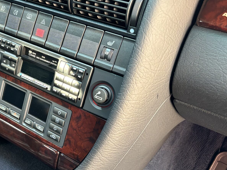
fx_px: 367
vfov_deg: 26.1
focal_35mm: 56
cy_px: 87
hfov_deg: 32.2
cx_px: 12
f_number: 1.6
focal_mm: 5.96
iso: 250
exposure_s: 1/60
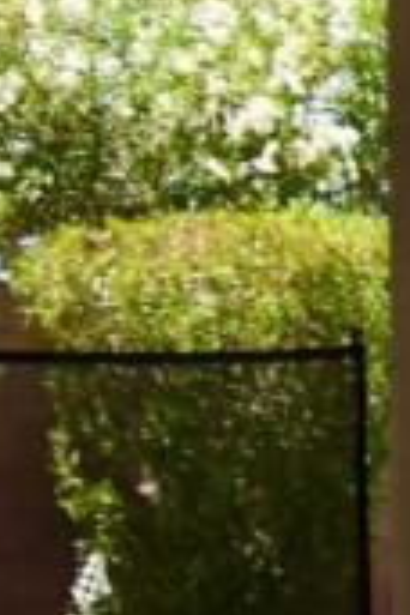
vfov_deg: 13.0
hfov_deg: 7.1
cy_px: 191
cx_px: 1507
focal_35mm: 158
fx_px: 2699
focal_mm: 10
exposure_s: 1/200
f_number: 7.1
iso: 100
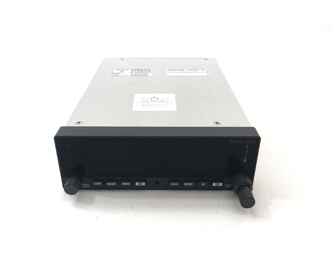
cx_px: 160
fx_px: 305
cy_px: 134
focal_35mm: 31
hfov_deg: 57.2
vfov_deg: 47.1
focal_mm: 4.15
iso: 80
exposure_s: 1/33
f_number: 2.2
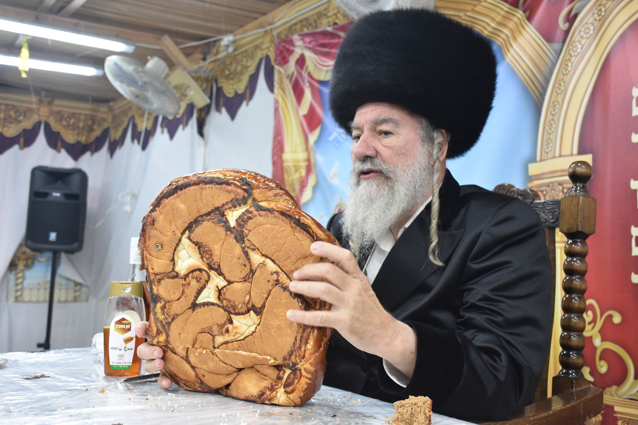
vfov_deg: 33.0
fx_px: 718
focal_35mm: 40
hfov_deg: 47.9
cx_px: 319
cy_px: 212
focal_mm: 27
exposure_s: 1/125
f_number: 5.6
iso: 1250
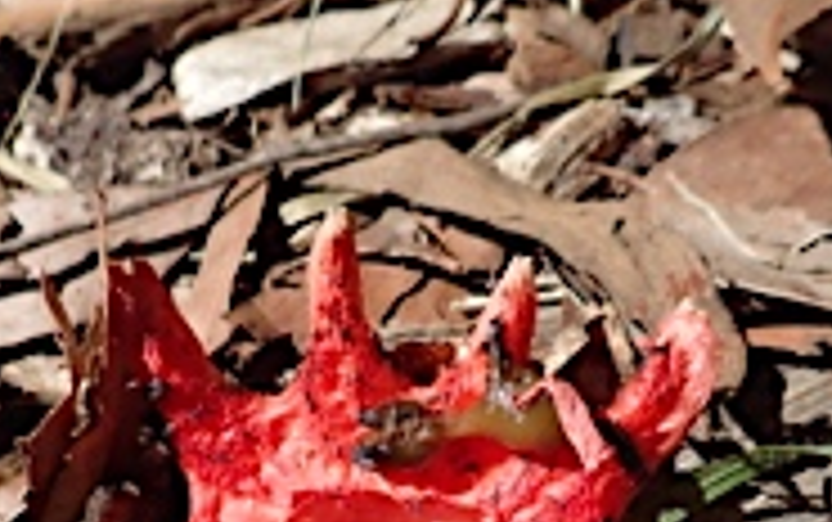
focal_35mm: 55
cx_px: 351
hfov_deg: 36.8
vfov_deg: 22.2
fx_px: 1248
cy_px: 580
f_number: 8
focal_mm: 4.5
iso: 400
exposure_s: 1/800
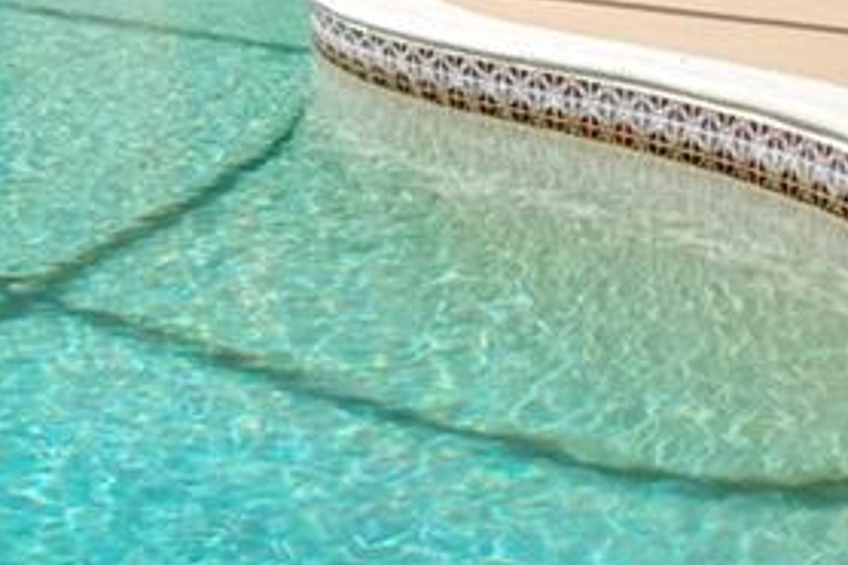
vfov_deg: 12.8
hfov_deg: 20.6
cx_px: 192
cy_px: -406
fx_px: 2307
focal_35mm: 98
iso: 100
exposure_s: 1/160
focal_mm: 17
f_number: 14
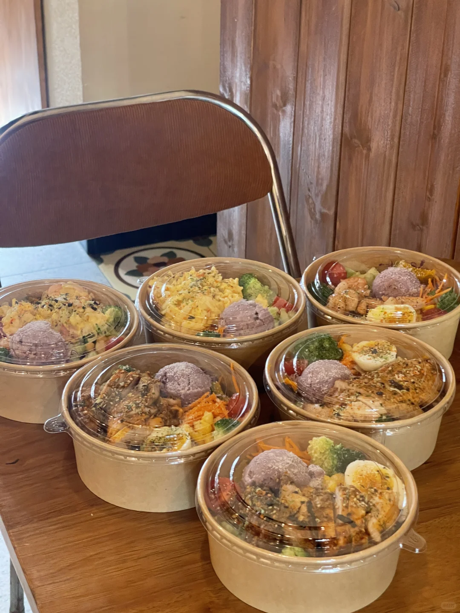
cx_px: 230
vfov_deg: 30.3
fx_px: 1134
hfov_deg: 22.9
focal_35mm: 64
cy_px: 306
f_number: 2.2
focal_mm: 7.5
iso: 640
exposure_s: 1/50
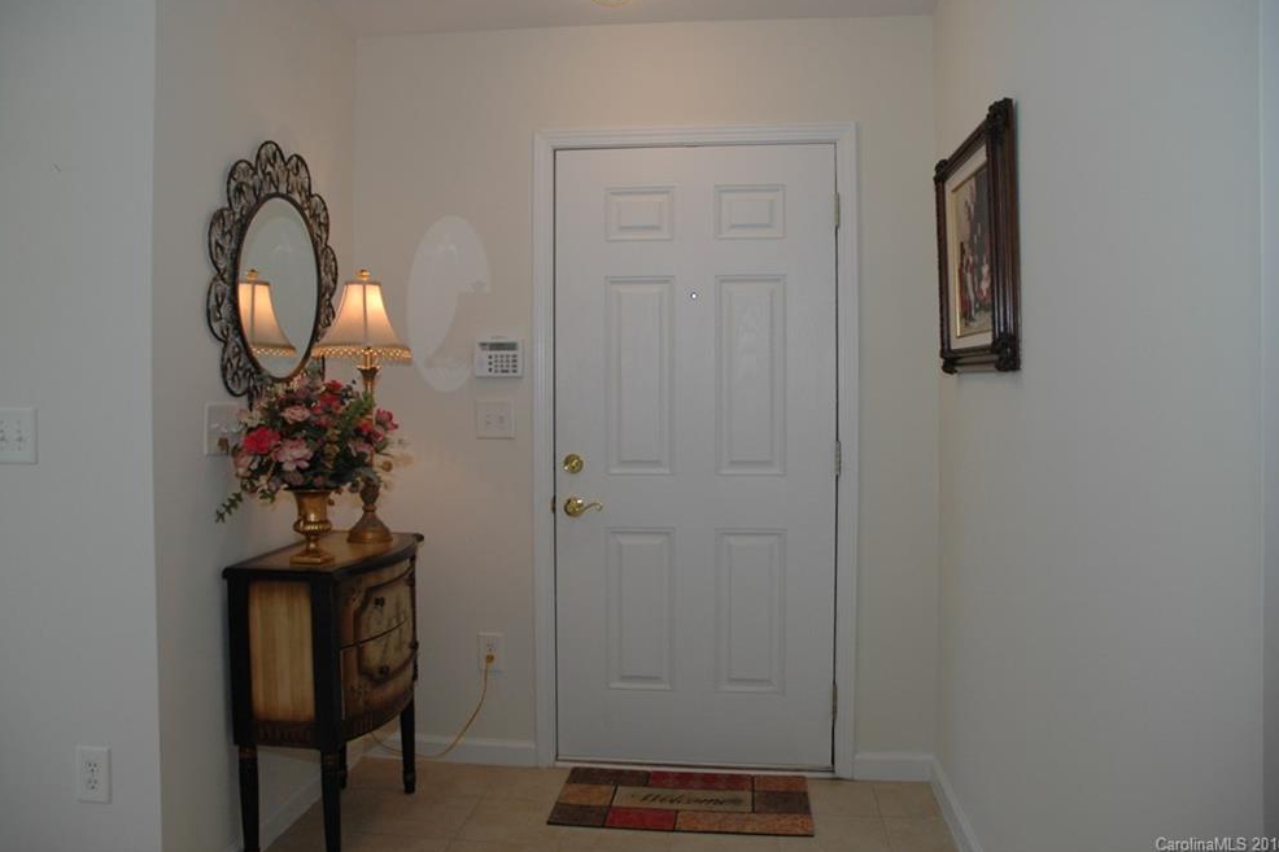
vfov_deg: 46.4
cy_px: 415
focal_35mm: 28
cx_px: 632
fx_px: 995
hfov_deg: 65.5
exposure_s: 1/80
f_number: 5
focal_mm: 18
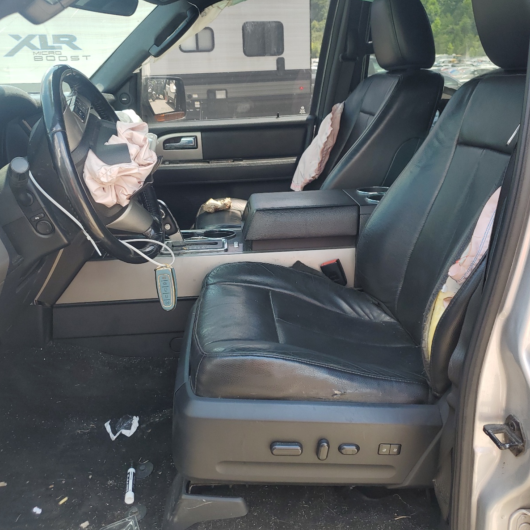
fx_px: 537
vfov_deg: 52.5
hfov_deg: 52.5
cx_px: 270
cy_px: 265
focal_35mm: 31
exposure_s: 1/345
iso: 50
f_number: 1.5
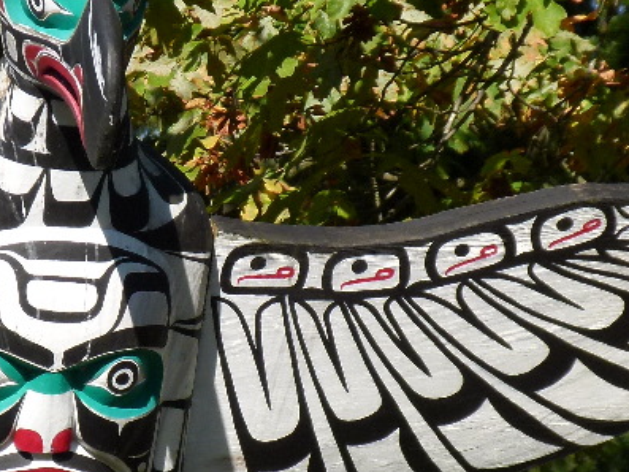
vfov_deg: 1.9
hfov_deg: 2.6
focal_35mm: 769
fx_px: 13978
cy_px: 272
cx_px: 14
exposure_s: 1/500
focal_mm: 50.9
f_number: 4
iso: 100
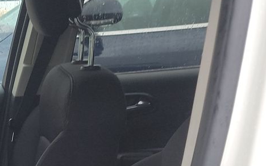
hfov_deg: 20.1
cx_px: -148
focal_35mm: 87
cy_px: 270
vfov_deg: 13.8
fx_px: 630
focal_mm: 6.7
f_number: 1.8
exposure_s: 1/60
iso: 181
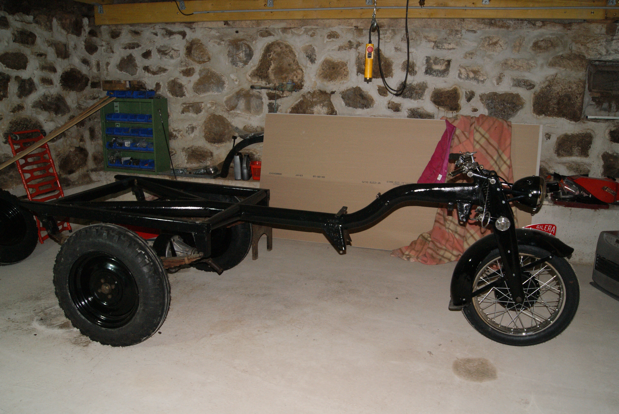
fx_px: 516
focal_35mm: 30
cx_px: 310
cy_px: 207
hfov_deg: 61.9
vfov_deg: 43.7
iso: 400
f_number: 8
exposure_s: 1/60
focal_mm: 20
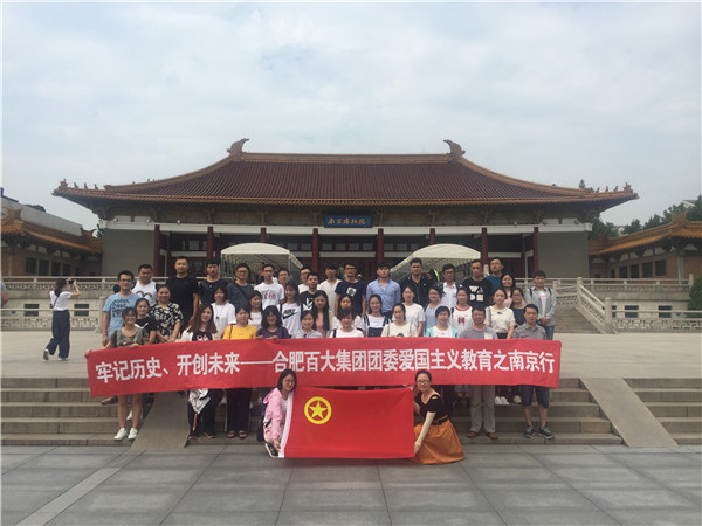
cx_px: 351
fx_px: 588
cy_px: 263
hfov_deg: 61.7
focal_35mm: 29
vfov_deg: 48.2
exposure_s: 1/2326
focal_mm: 4.15
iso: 32
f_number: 2.2
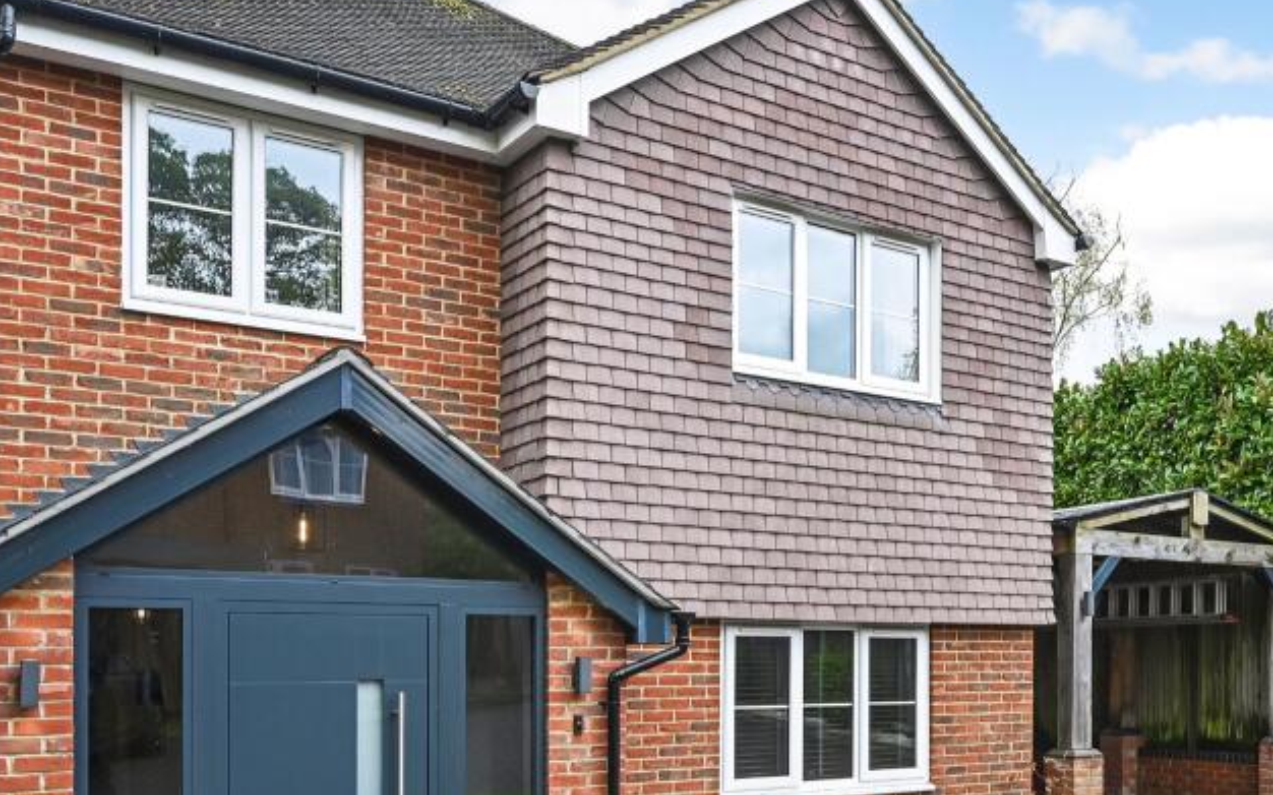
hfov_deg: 53.3
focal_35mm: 35
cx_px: 923
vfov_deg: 35.4
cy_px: 602
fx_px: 1214
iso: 400
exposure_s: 1/160
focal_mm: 21
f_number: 9
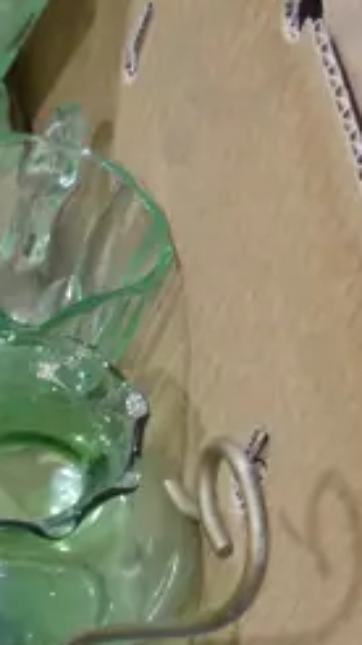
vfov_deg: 16.7
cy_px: 560
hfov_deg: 8.8
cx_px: -443
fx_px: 2172
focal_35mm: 127
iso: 1600
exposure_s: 1/60
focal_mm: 14
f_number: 3.5
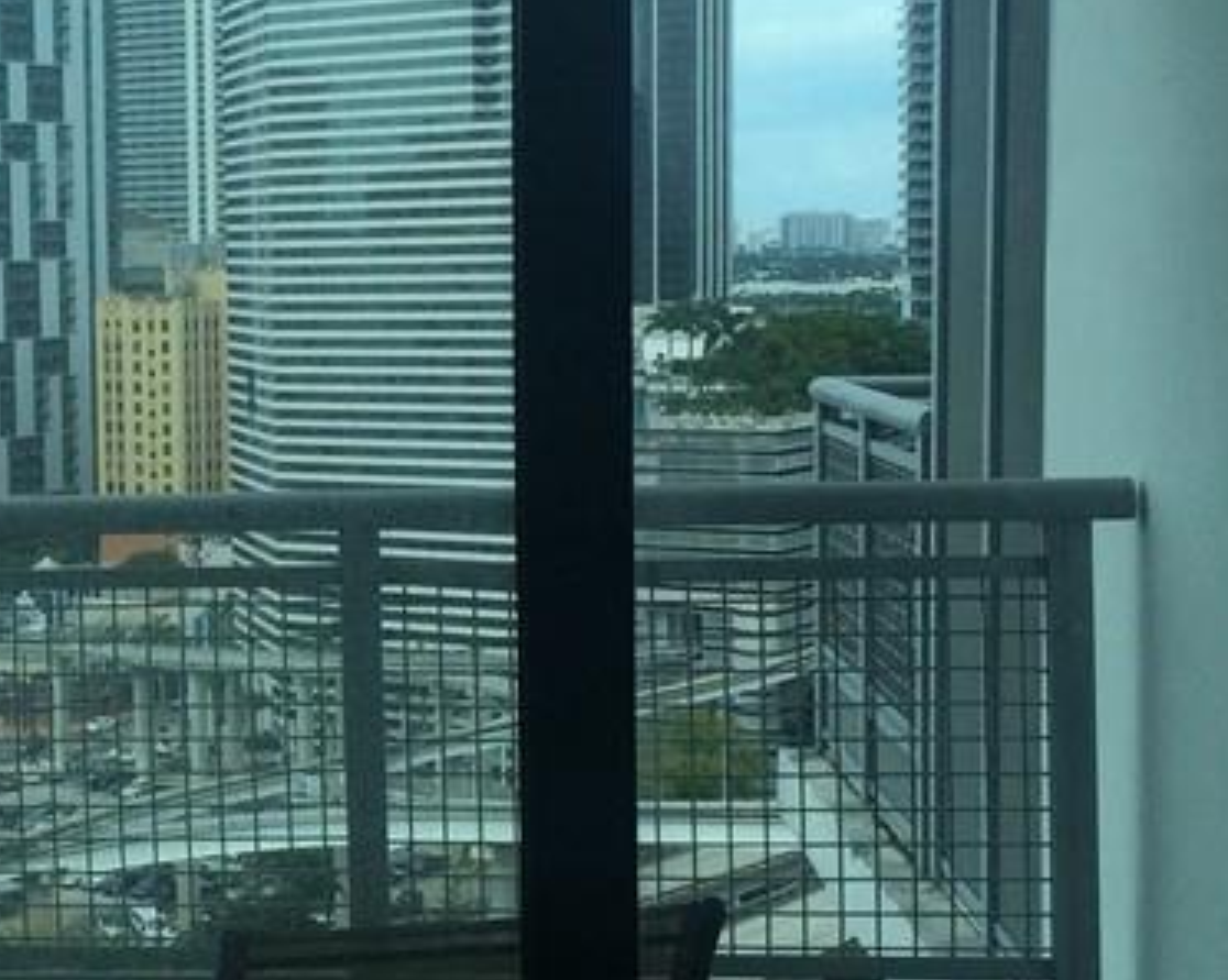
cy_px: 455
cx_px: 0
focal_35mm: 78
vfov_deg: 19.6
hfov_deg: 23.4
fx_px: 2833
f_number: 2.2
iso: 32
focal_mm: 4.15
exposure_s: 1/1709
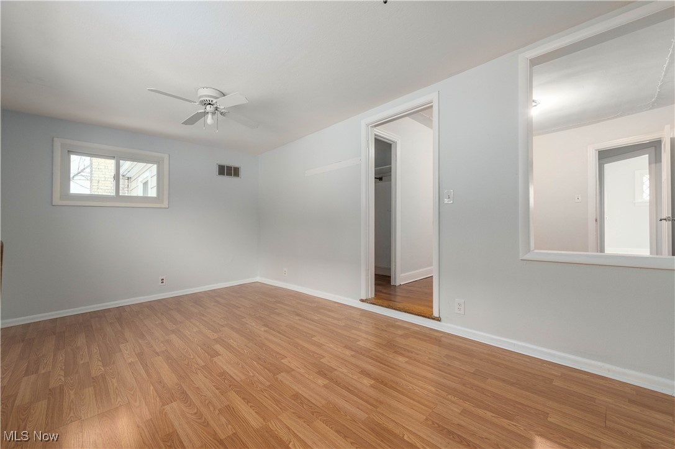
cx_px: 338
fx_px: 262
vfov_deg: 81.1
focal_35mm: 14
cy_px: 224
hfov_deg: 104.3
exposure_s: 1/60
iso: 320
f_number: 8
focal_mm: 14
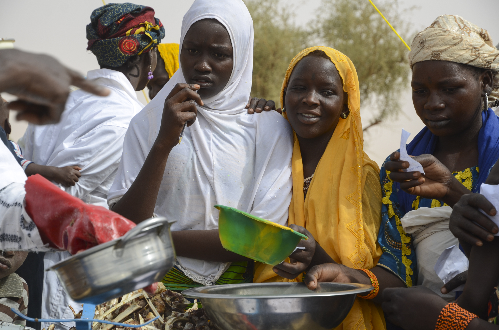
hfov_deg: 23.4
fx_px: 1203
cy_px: 165
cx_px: 250
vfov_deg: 15.6
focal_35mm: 87
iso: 100
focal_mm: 58
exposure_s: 1/400
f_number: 7.1
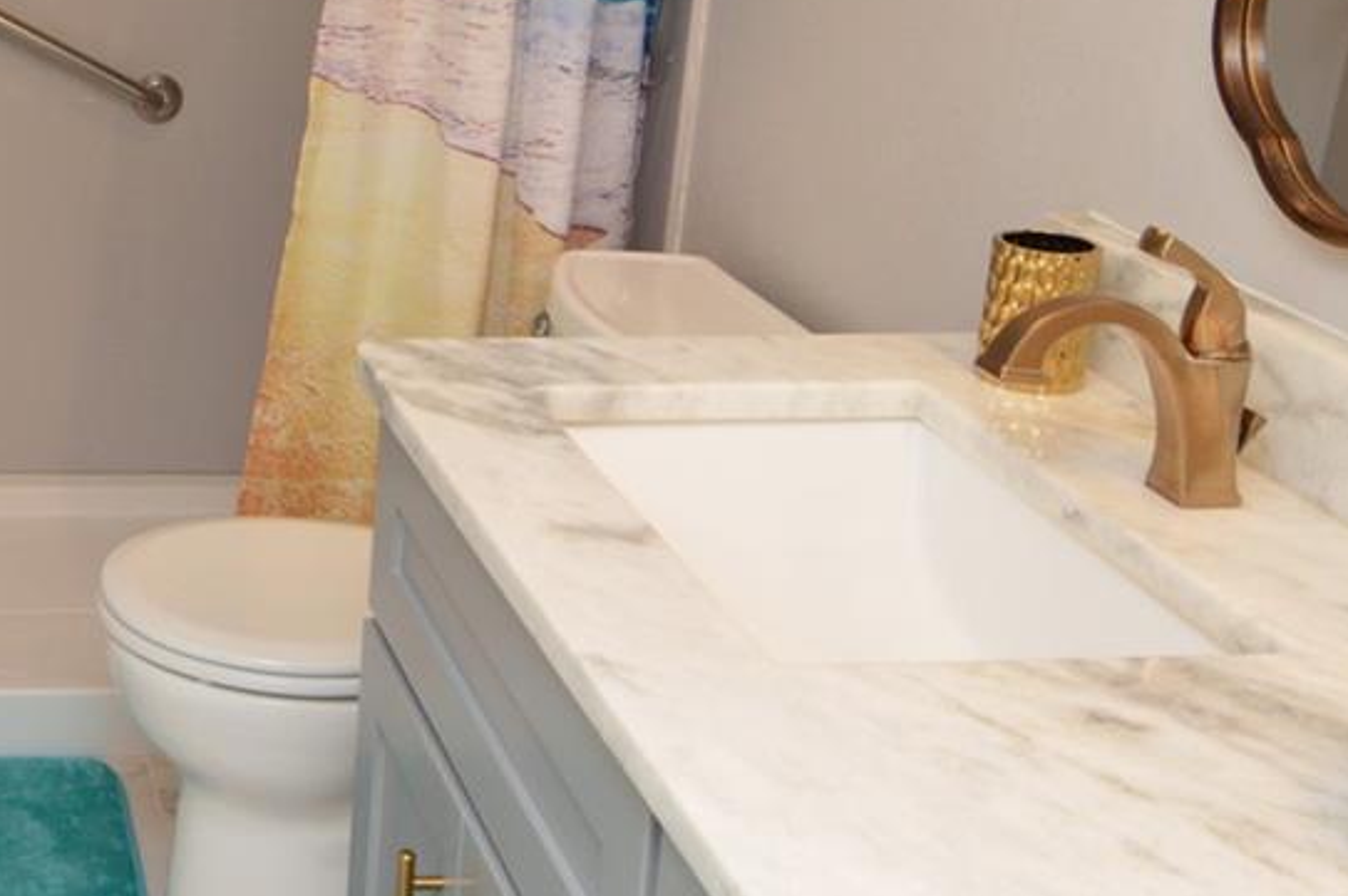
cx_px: -132
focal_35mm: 53
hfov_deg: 32.9
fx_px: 1983
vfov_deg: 25.1
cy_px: 210
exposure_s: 1/80
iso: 400
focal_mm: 12
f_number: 4.5
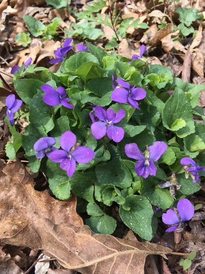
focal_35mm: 29
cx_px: 102
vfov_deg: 61.7
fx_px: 229
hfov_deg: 48.2
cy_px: 137
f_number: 2.2
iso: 25
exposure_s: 1/330
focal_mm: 4.15
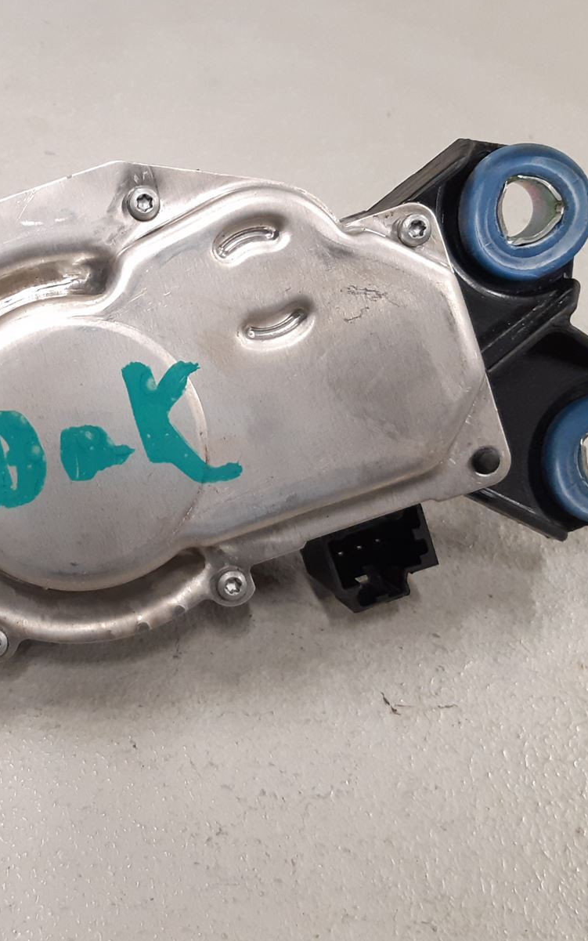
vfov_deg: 42.5
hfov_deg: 26.2
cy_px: 407
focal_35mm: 47
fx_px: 1205
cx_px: 22
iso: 200
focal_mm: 3.93
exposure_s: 1/50
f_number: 1.7
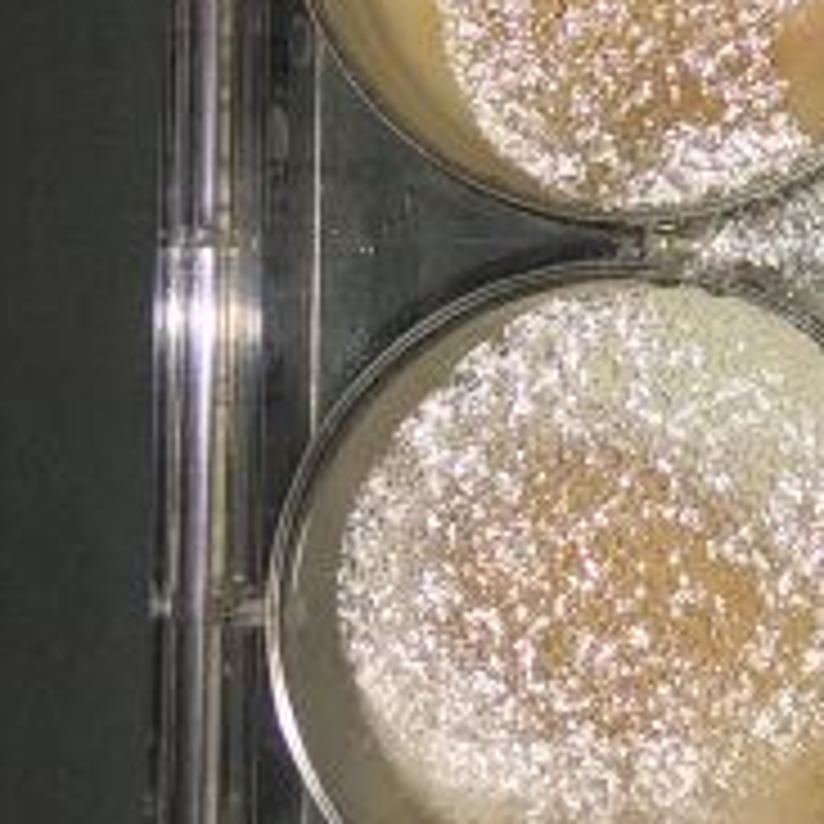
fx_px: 3016
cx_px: 1355
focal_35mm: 112
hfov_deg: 14.2
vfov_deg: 15.5
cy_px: 167
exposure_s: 1/174
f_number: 2.2
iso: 25
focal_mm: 4.15
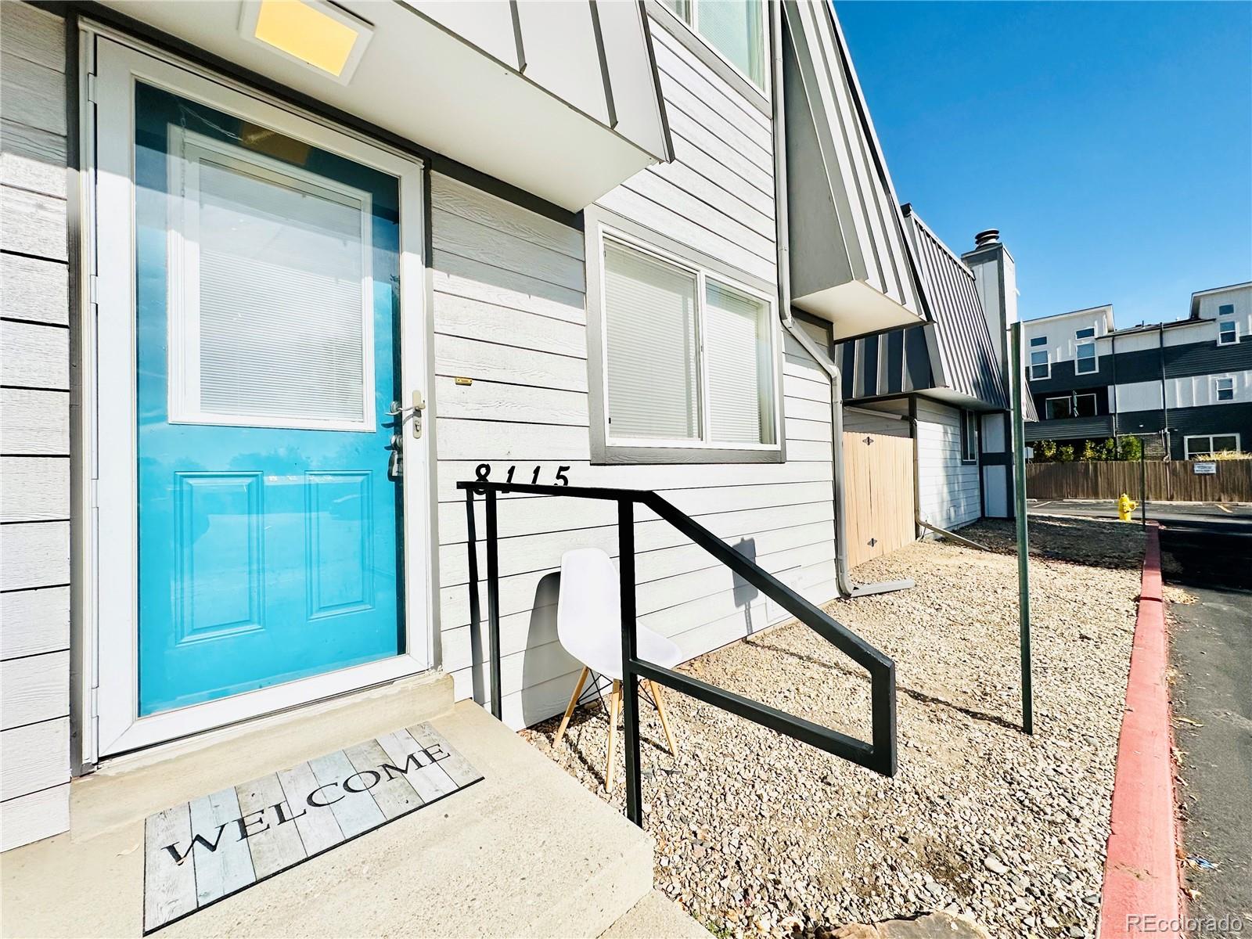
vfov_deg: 85.7
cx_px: 626
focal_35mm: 14
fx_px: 506
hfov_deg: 102.1
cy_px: 470
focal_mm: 2.22
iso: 50
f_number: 2.2
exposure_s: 1/7813
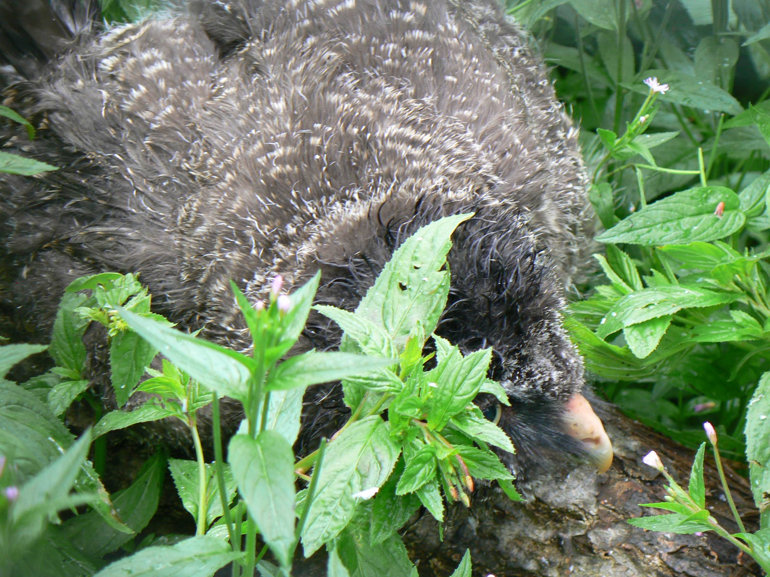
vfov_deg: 8.5
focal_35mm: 175
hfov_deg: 11.3
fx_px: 3893
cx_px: 385
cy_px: 288
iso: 80
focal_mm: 29.1
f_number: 3.3
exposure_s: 1/30
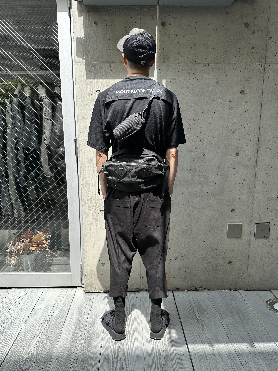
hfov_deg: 56.8
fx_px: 257
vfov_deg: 71.6
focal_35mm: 24
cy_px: 186
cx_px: 139
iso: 80
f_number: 1.78
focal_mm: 6.86
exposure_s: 1/1562
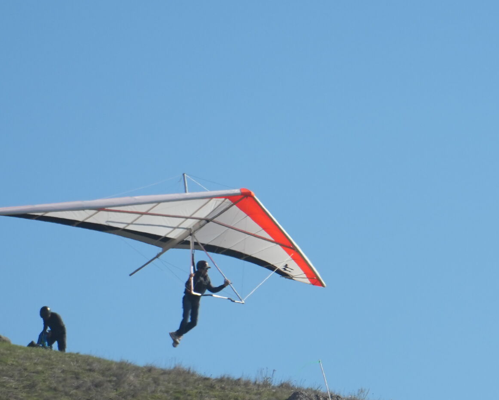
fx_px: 15007
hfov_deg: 1.9
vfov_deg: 1.5
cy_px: 352
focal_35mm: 1016
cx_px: 365
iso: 400
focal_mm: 290
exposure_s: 1/1600
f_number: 7.1
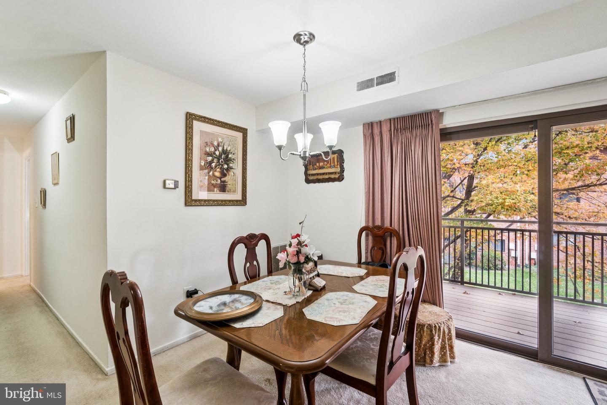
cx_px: 304
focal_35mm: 15
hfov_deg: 100.4
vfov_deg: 77.3
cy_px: 202
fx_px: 253
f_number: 7.1
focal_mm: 10
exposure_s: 1/5
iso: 200
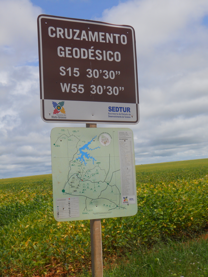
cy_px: 138
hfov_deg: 27.0
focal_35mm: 54
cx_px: 104
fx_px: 433
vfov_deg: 35.5
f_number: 7.4
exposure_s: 1/400
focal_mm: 9.6
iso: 80
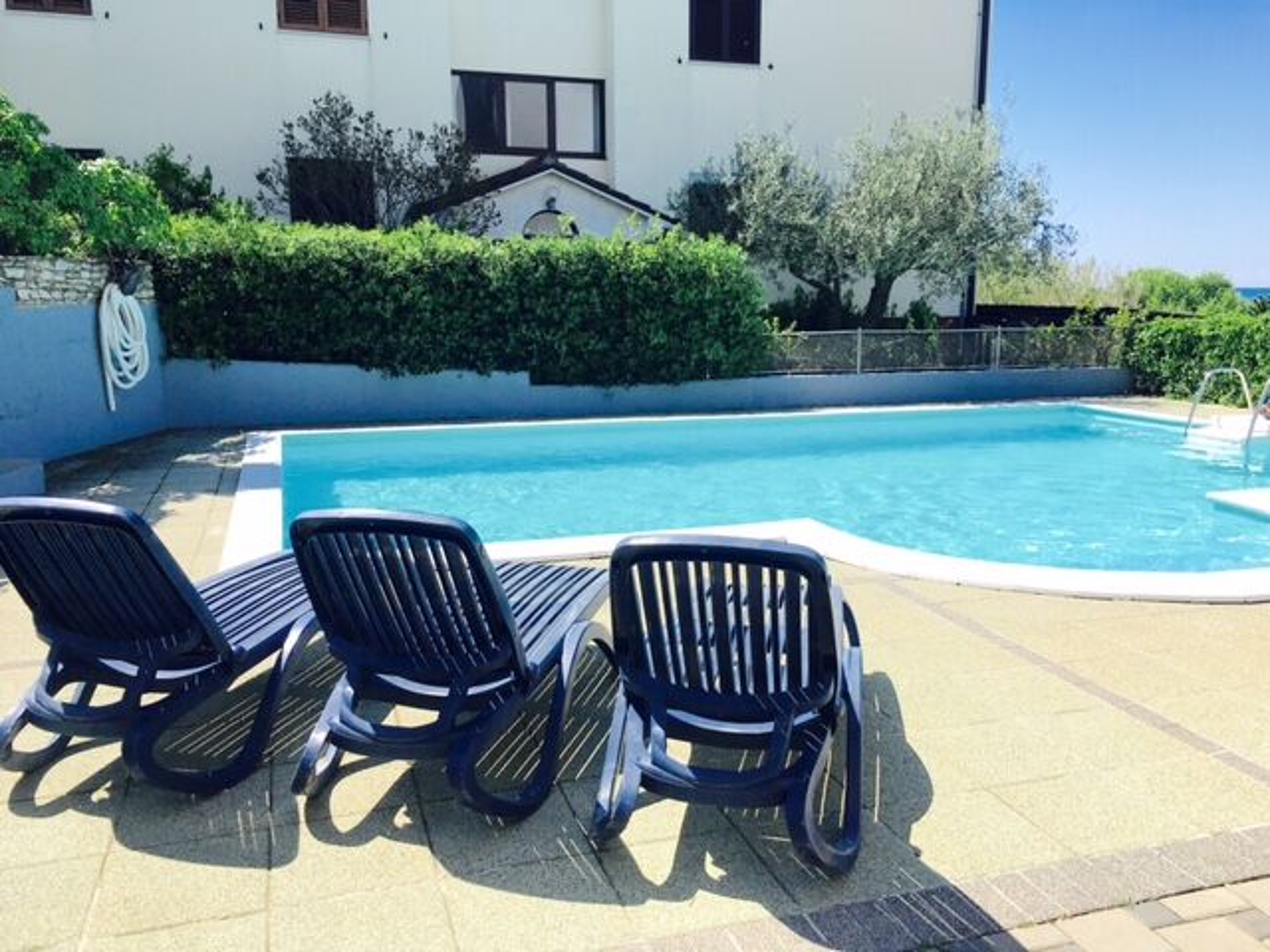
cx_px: 635
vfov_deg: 48.2
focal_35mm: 29
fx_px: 1064
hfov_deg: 61.7
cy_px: 476
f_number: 2.2
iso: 25
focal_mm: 4.15
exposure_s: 1/1637
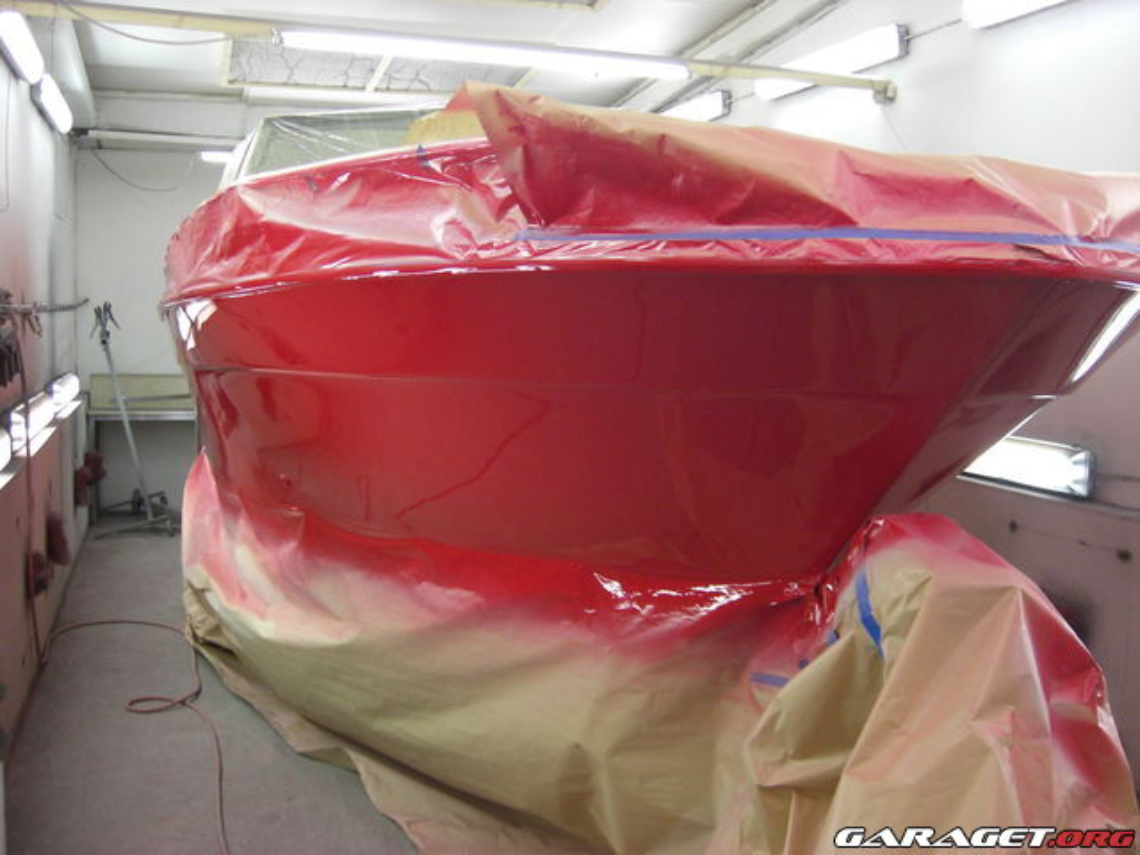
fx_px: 1251
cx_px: 570
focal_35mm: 38
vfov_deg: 37.7
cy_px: 428
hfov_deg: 49.0
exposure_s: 1/50
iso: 400
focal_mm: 7.9
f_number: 2.8
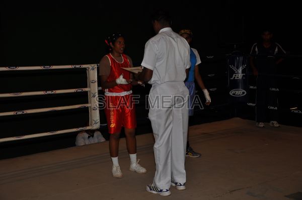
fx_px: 440
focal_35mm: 52
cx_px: 151
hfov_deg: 37.9
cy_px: 100
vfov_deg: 25.7
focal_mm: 35
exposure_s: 1/90
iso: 200
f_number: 5.6
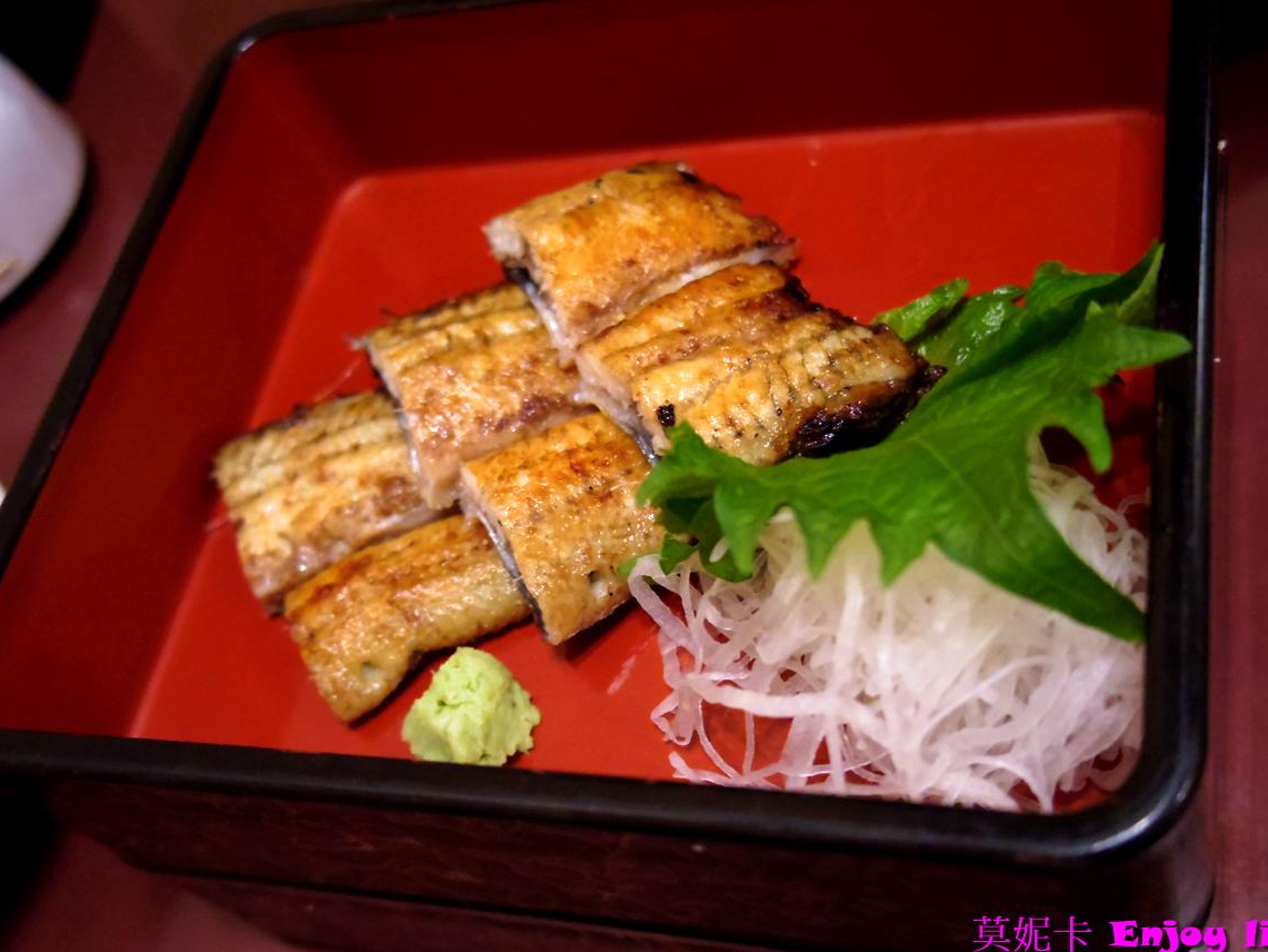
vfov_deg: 35.1
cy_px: 460
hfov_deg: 45.8
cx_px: 662
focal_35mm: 41
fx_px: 1502
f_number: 1.9
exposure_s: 1/50
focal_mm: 8.5
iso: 3200
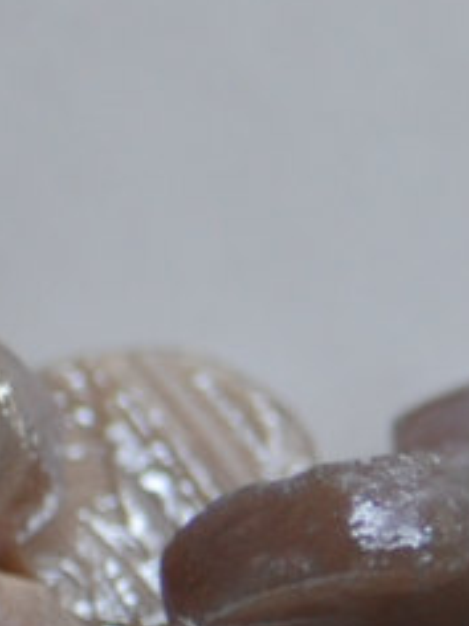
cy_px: 436
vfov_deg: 3.6
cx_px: 1622
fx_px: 9918
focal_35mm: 549
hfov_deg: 2.7
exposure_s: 1/160
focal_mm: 60
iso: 400
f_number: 3.3
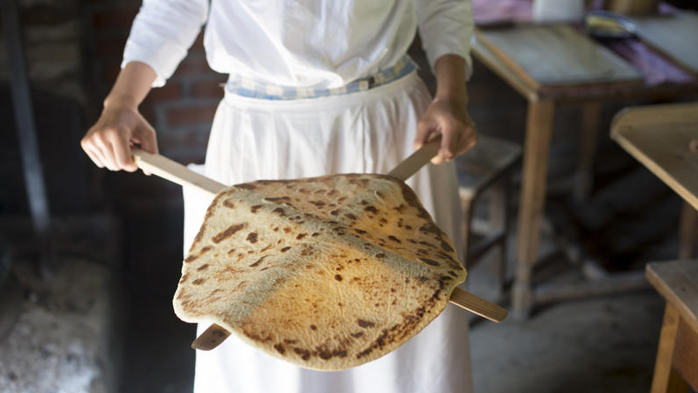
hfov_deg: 39.2
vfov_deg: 22.6
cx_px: 351
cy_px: 204
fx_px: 981
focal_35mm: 53
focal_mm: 50
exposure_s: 1/25
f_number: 2.8
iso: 100
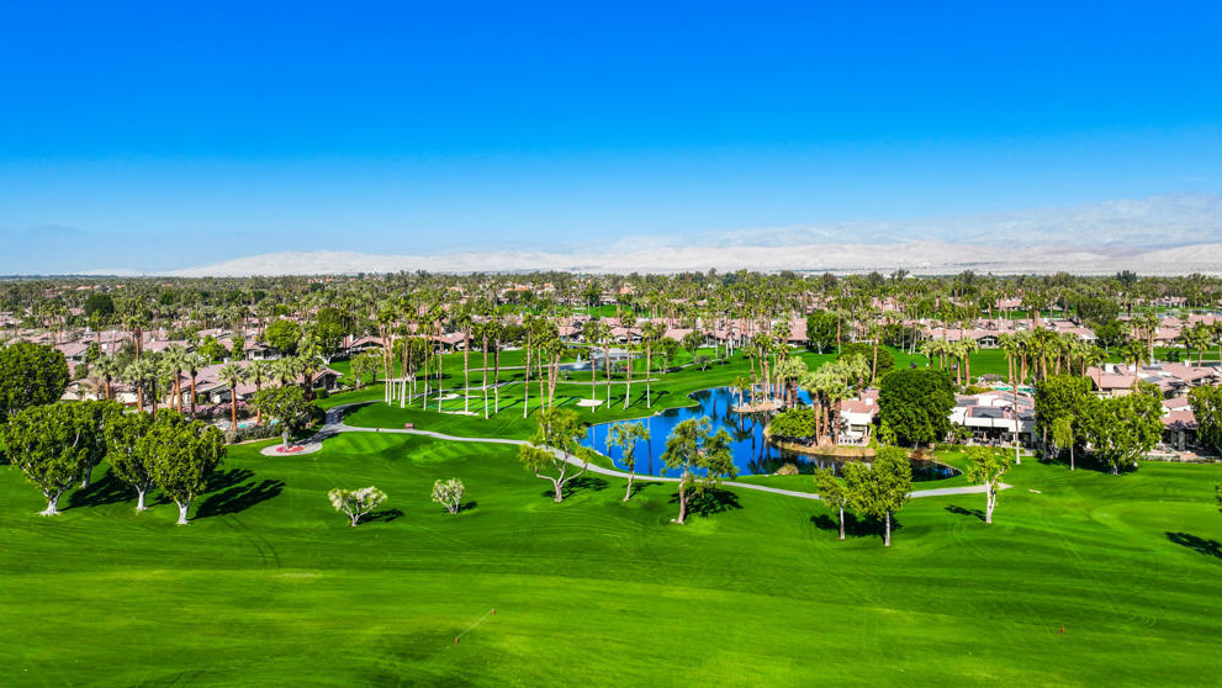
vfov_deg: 42.7
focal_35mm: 27
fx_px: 875
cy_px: 279
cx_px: 629
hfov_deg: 69.8
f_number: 2.8
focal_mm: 12.29
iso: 100
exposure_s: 1/1600
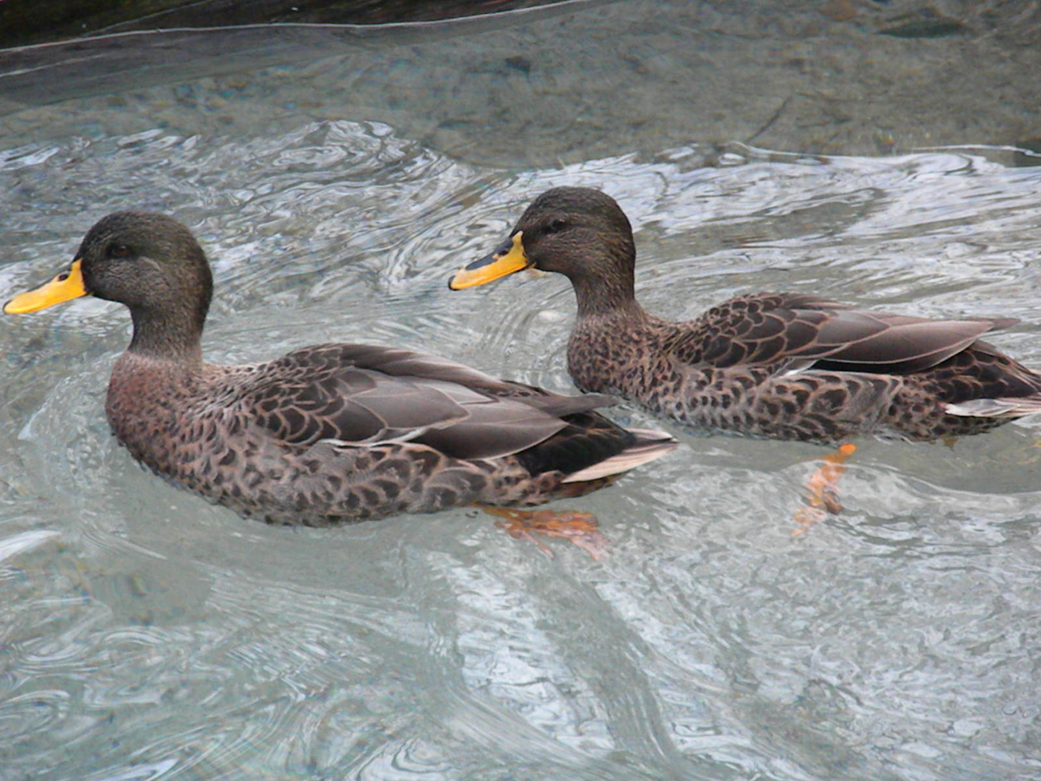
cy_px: 390
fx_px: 7819
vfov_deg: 5.7
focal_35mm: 260
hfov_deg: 7.6
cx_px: 520
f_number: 5.3
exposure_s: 1/253
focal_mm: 46.2
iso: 944
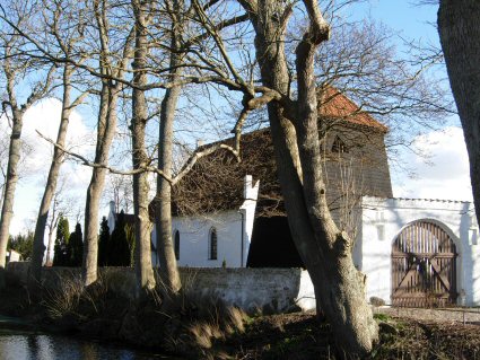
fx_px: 499
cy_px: 180
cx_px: 240
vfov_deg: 39.7
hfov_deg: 51.3
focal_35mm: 36
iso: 50
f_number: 4.8
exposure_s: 1/197
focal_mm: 7.5
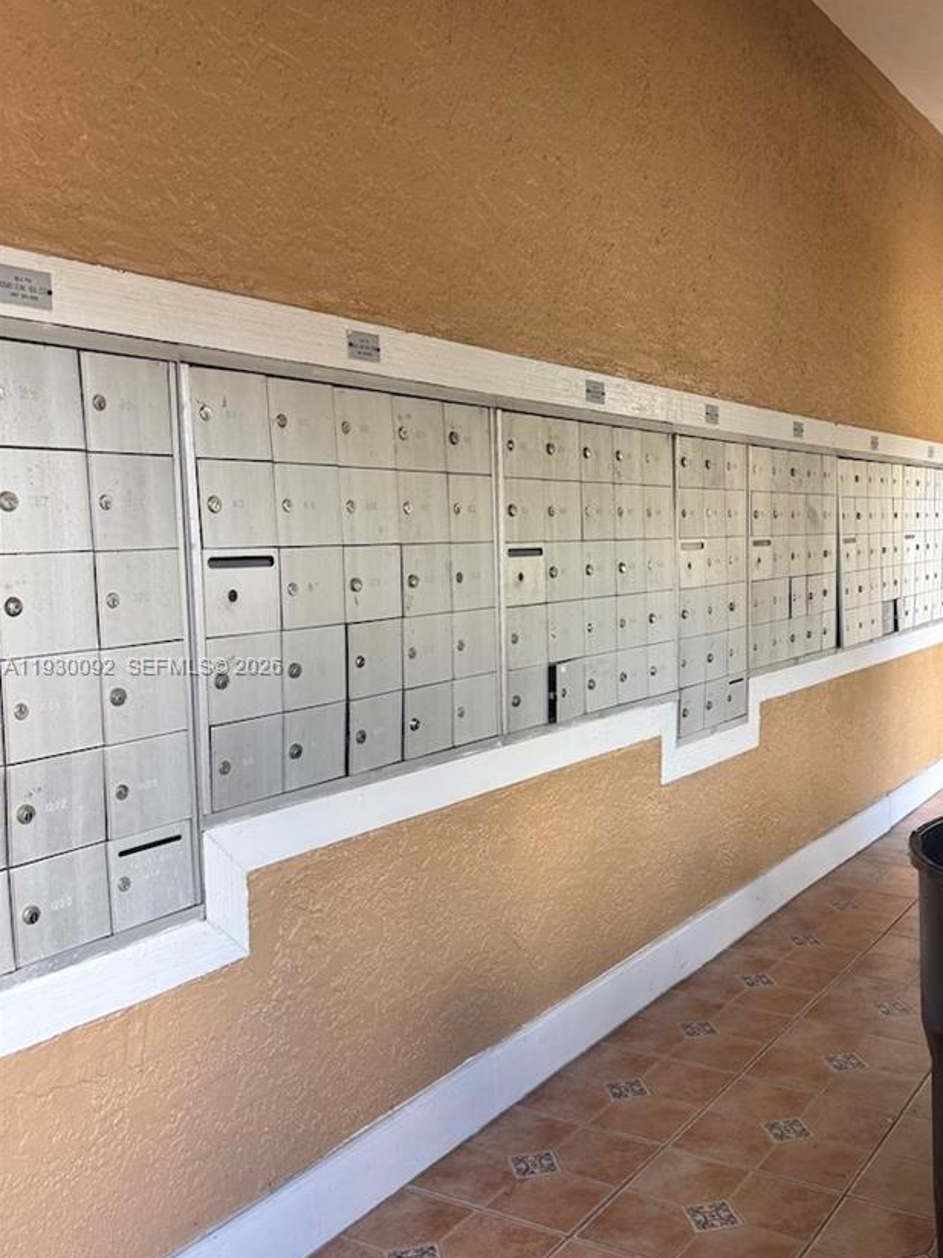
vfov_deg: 52.6
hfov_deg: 39.8
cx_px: 686
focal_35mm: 35
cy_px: 668
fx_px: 1272
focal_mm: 6.76
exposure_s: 1/114
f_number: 1.78
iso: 200
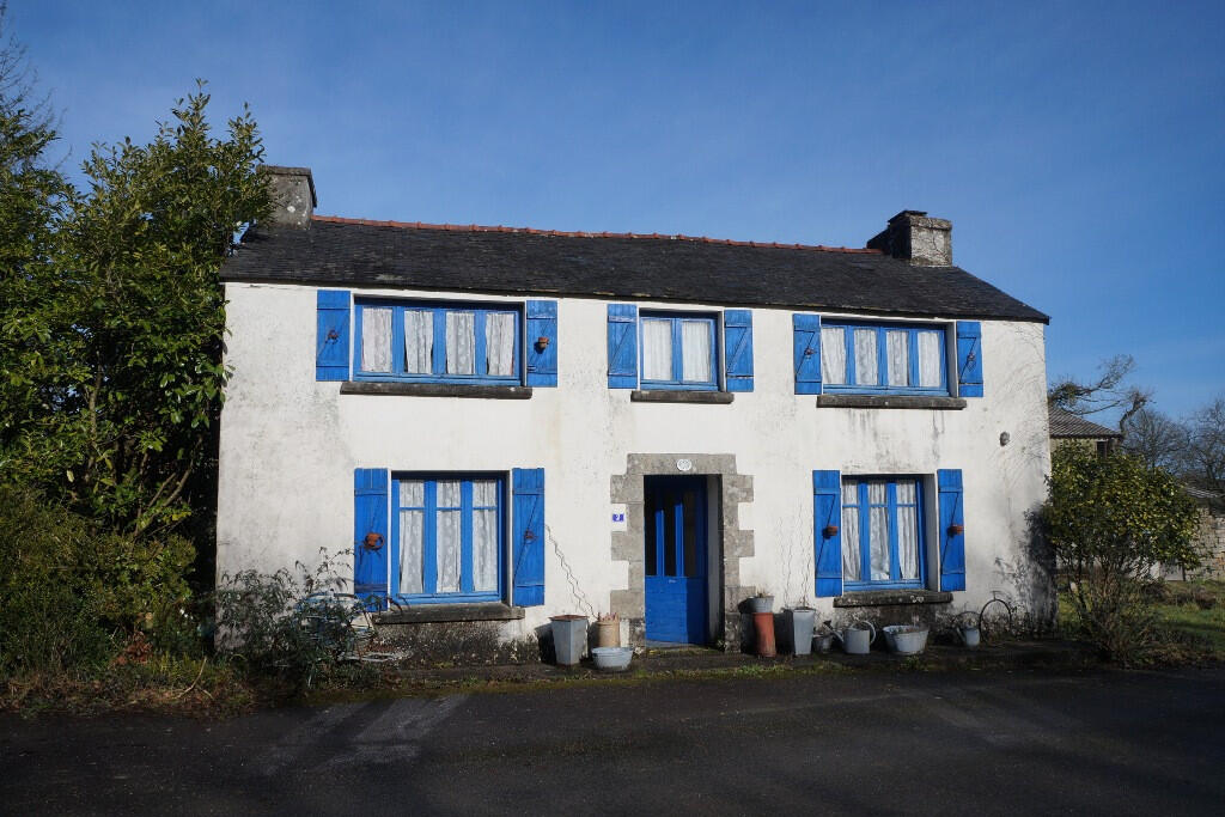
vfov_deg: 47.9
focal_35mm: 27
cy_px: 408
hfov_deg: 67.4
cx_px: 612
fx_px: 919
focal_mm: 18
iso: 200
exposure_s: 1/500
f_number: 11
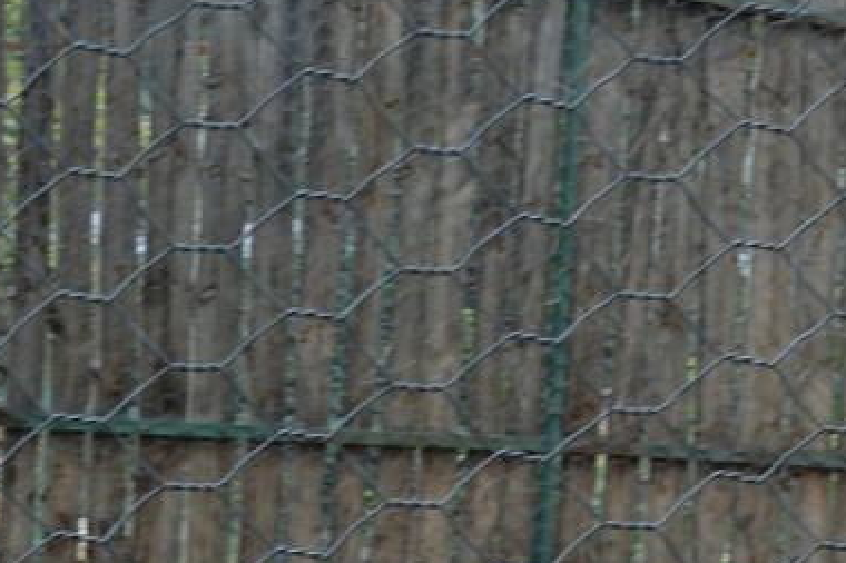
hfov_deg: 7.0
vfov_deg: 4.6
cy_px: 853
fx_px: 6929
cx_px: 149
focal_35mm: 295
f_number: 4
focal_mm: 25.7
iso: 125
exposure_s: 1/100
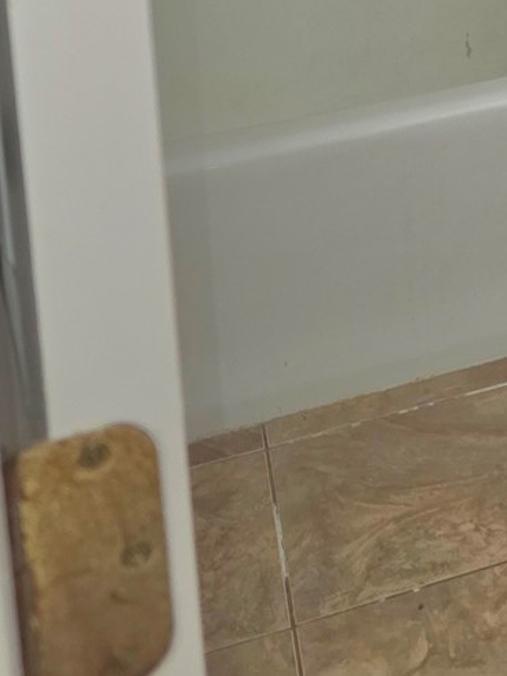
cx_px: 923
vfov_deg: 18.7
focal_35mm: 90
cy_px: -395
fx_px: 1758
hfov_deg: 14.4
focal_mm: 6.3
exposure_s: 1/60.2
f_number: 1.7
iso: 40
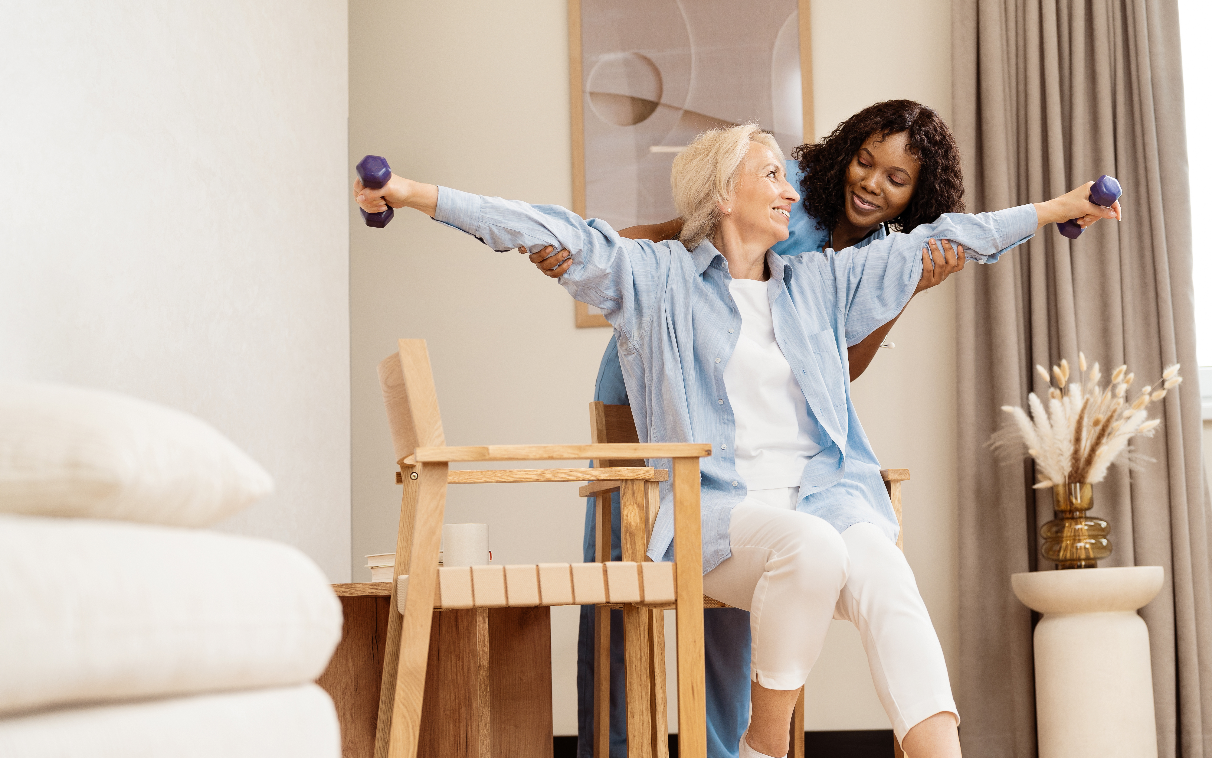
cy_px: 402
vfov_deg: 21.3
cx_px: 723
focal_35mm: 61
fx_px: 2015
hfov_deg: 33.4
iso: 200
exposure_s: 1/160
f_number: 2.2
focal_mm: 50
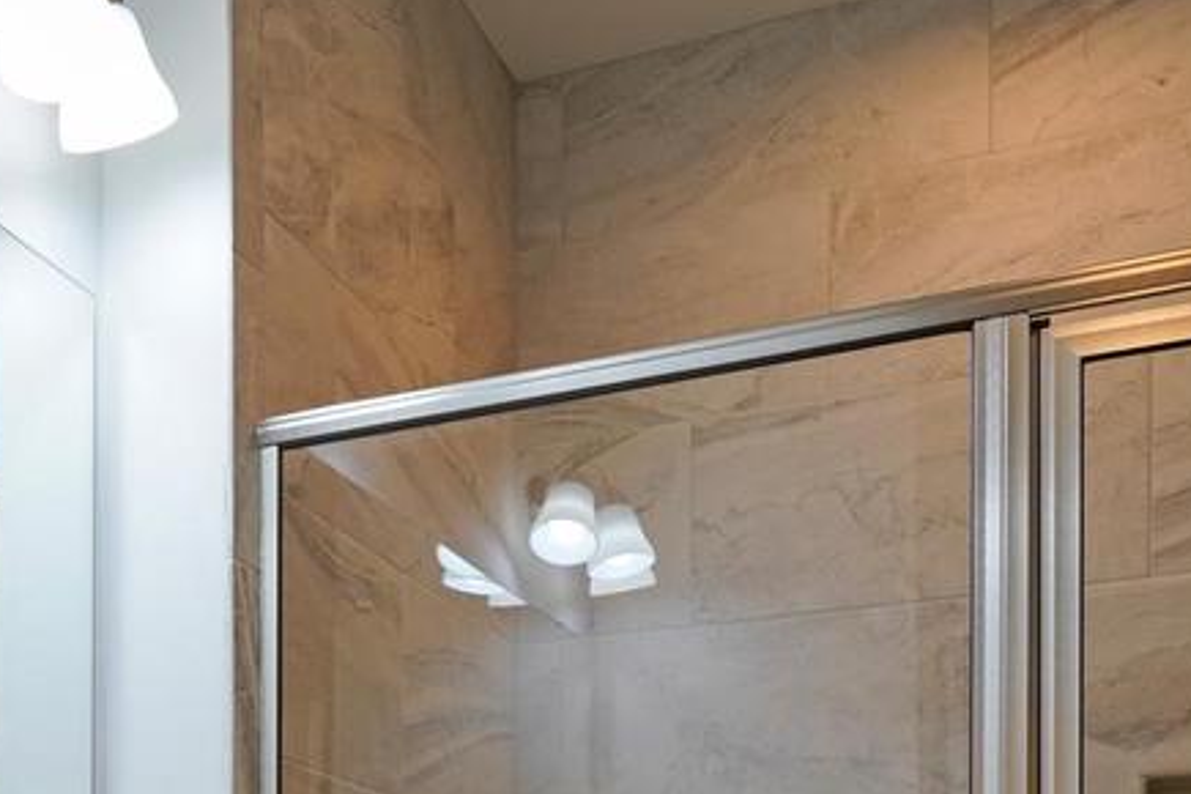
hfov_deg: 36.4
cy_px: 1081
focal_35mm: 53
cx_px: 266
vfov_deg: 22.4
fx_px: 1753
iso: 500
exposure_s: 1/160
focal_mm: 16
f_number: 4
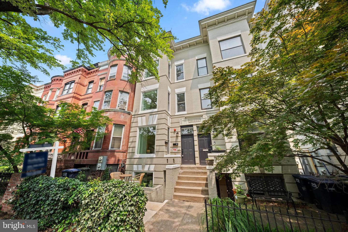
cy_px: 116
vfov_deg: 90.0
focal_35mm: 12
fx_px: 116
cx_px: 174
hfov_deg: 112.6
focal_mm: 12
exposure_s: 1/800
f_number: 4.5
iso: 200
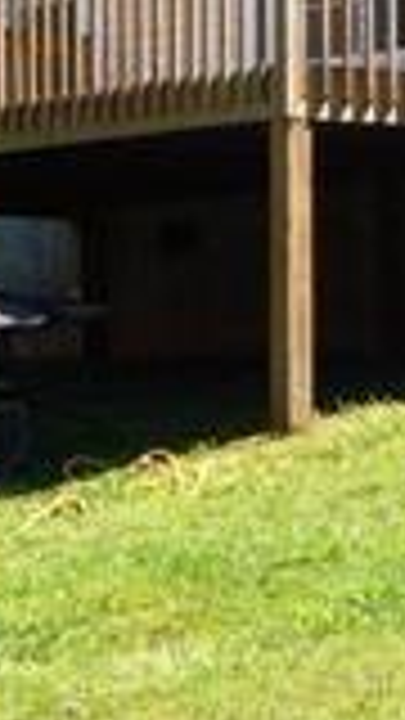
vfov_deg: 10.2
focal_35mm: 209
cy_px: 22
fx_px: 3990
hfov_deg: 5.7
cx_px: 724
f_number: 3.7
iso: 125
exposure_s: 1/500
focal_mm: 8.6
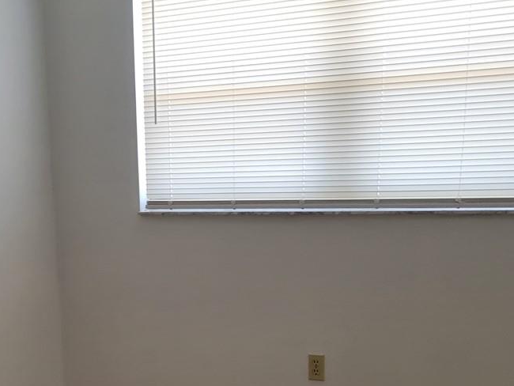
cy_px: 395
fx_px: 951
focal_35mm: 64
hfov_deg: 29.5
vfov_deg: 22.0
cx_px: 98
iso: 64
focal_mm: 5.4
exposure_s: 1/120
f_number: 1.8
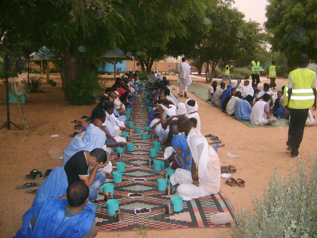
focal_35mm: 36
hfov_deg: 51.4
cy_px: 120
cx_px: 158
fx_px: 330
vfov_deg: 39.7
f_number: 2.8
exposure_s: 1/30
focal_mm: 5.8
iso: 277
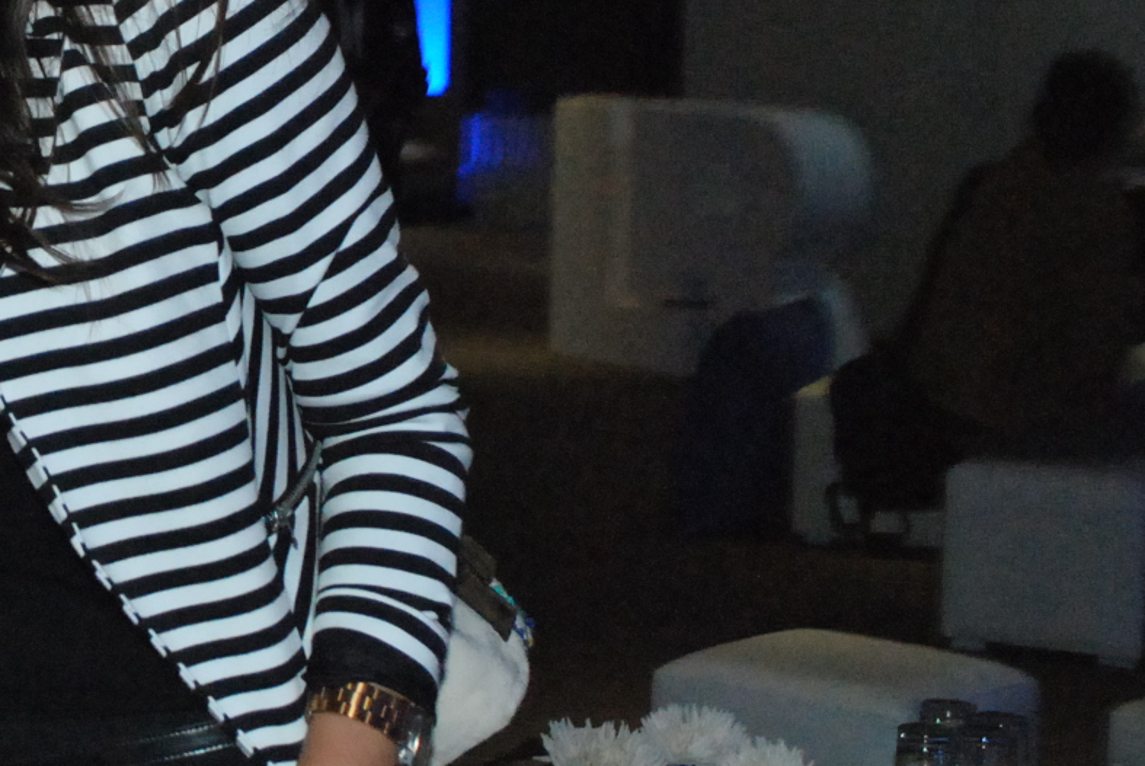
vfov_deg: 14.2
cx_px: -233
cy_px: 160
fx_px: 3057
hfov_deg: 19.9
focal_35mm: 96
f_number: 5.6
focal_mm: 26
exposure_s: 1/80
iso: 1600
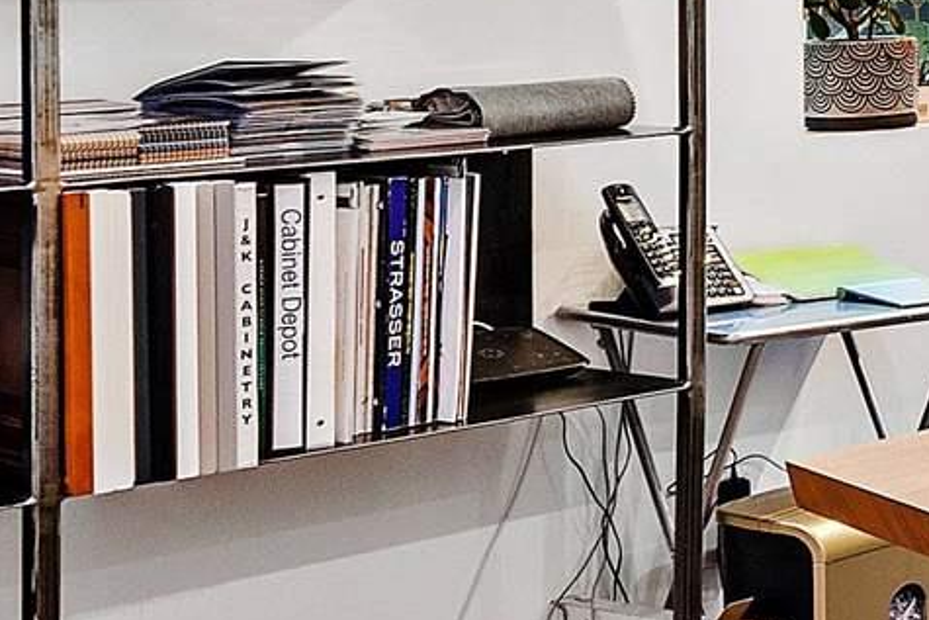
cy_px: -182
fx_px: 2504
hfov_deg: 16.7
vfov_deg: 13.6
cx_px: 1766
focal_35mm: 97
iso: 100
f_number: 8
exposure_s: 1.6
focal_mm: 10
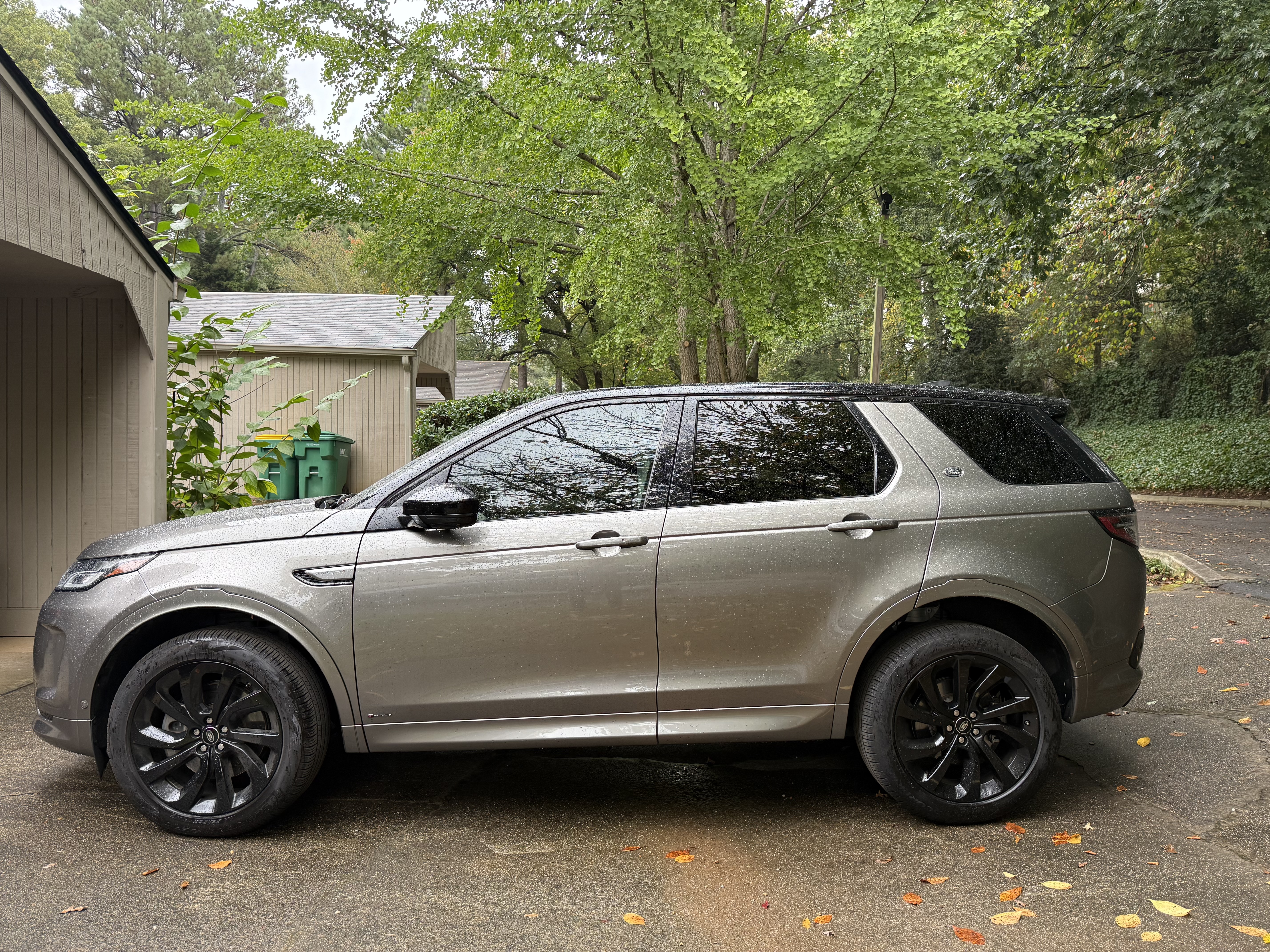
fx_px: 881
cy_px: 476
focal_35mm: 24
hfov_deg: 71.6
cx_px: 635
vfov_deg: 56.8
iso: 125
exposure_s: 1/121
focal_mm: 6.76
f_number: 1.78
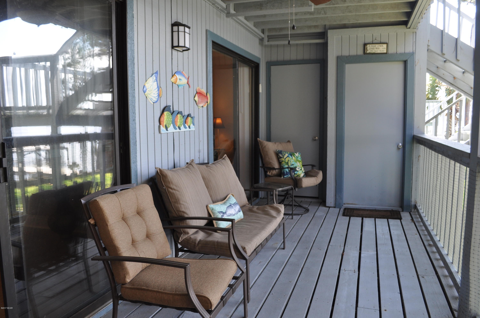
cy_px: 159
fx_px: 360
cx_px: 240
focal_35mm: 27
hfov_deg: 67.4
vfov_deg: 47.8
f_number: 5
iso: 400
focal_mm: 18
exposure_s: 1/100
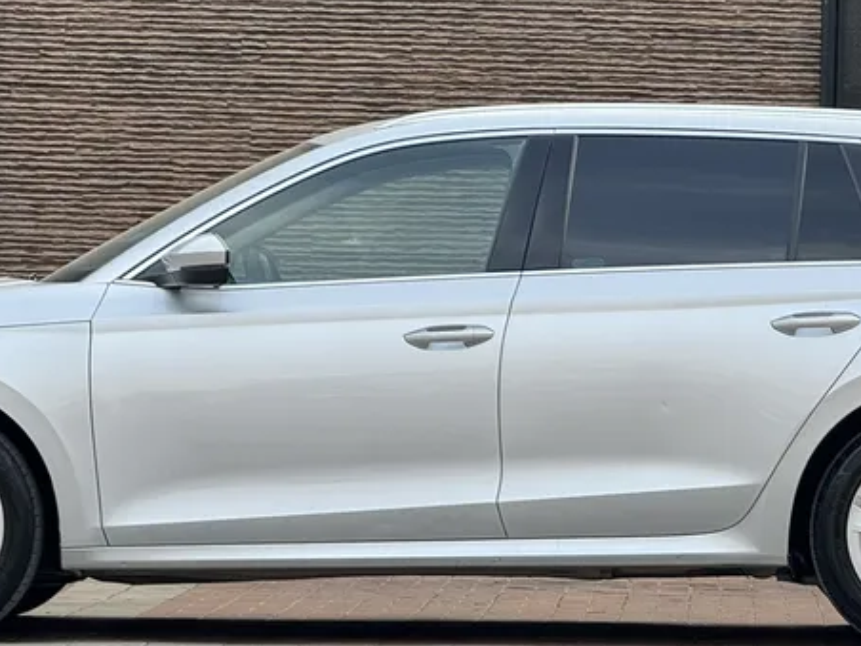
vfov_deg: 5.8
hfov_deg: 7.8
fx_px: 6343
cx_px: 478
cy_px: 202
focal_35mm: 255
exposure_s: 1/138
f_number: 2.8
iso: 50
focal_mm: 15.66
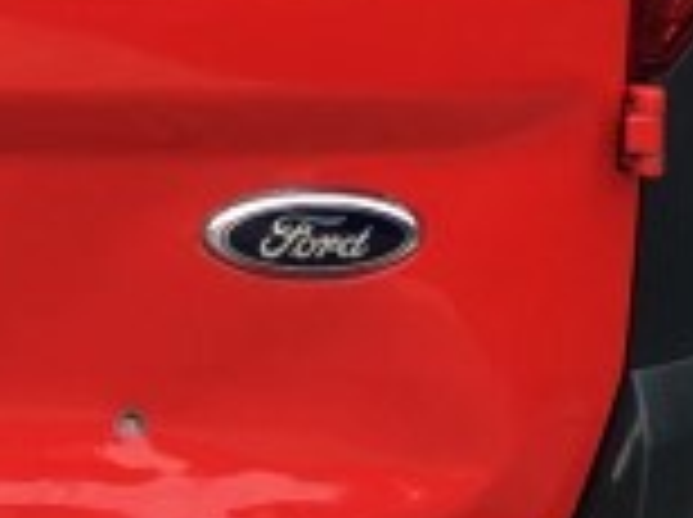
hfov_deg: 9.7
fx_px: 3858
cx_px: -554
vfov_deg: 7.5
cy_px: -356
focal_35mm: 193
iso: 32
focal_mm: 4.15
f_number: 2.2
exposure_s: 1/120
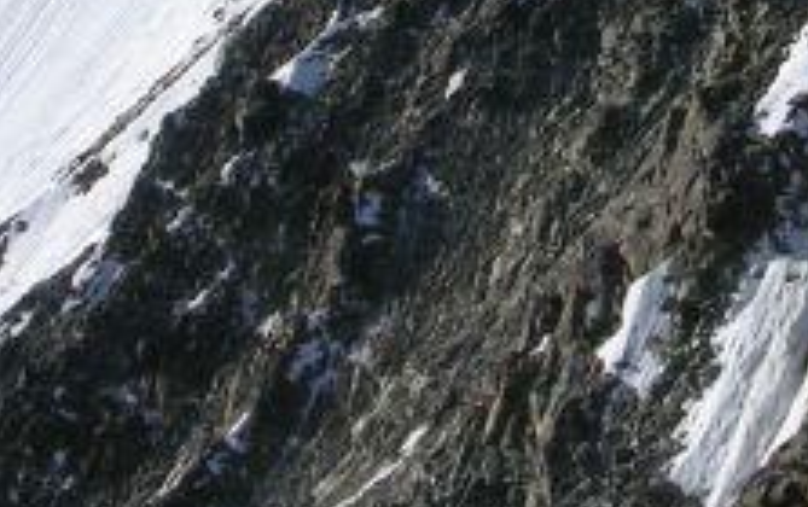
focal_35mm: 161
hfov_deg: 12.9
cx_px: 685
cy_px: -225
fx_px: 3550
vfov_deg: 8.0
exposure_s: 1/374
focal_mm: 8
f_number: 6.4
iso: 50
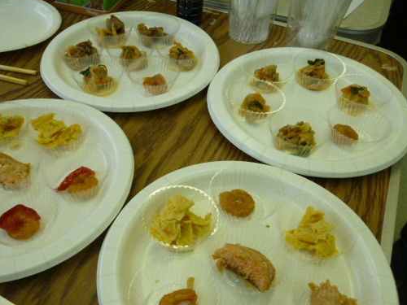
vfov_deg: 43.8
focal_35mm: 32
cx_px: 168
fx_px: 376
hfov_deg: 56.5
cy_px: 189
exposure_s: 1/60
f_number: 2.8
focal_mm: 4.5
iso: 80
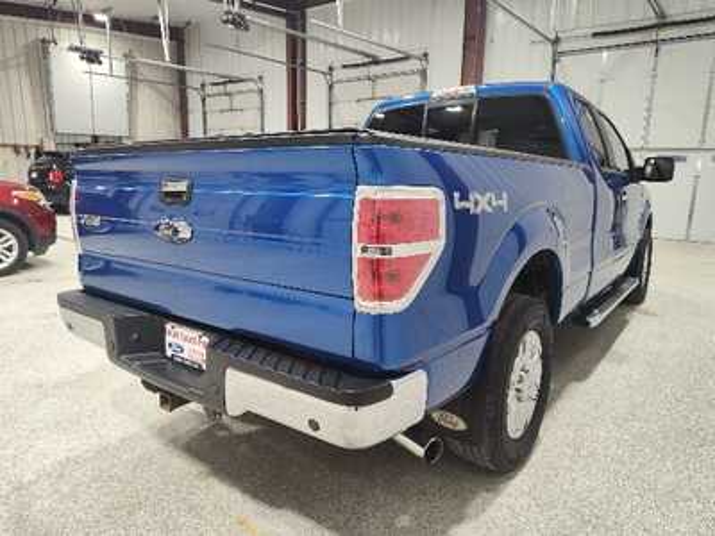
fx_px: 475
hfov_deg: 73.9
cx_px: 358
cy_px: 268
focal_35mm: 23
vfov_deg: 58.9
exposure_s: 1/120
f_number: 1.8
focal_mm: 5.56
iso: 211
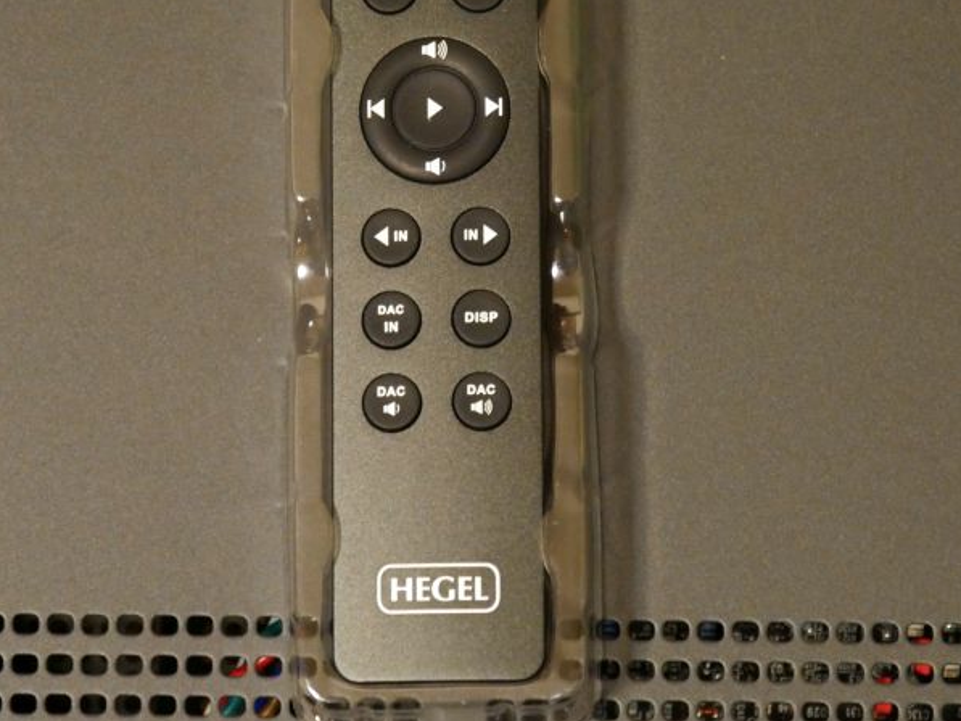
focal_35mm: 185
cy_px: 313
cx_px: 486
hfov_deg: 10.7
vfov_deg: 8.0
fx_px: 5137
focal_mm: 69
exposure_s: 1/8
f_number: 5.4
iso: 3200
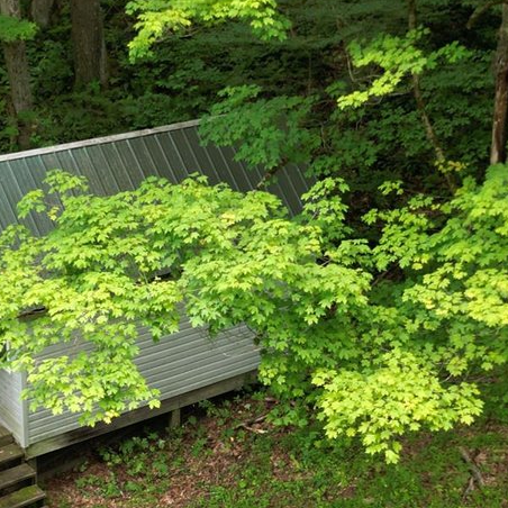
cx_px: 149
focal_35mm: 71
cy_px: 265
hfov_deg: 24.1
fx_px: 1179
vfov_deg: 24.3
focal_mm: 6.72
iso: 100
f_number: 1.7
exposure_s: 1/125
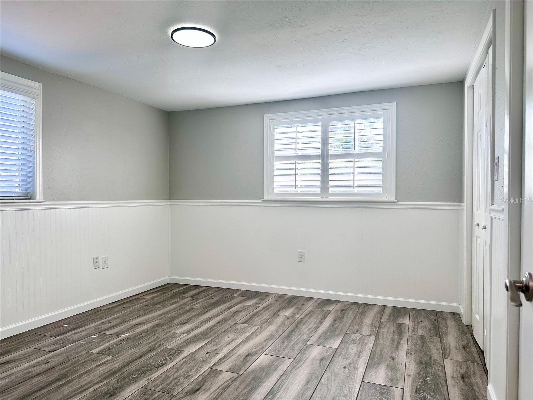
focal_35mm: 24
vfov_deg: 56.8
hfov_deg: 71.6
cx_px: 266
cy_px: 200
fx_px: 370
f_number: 1.78
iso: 80
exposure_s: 1/211
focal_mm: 6.86
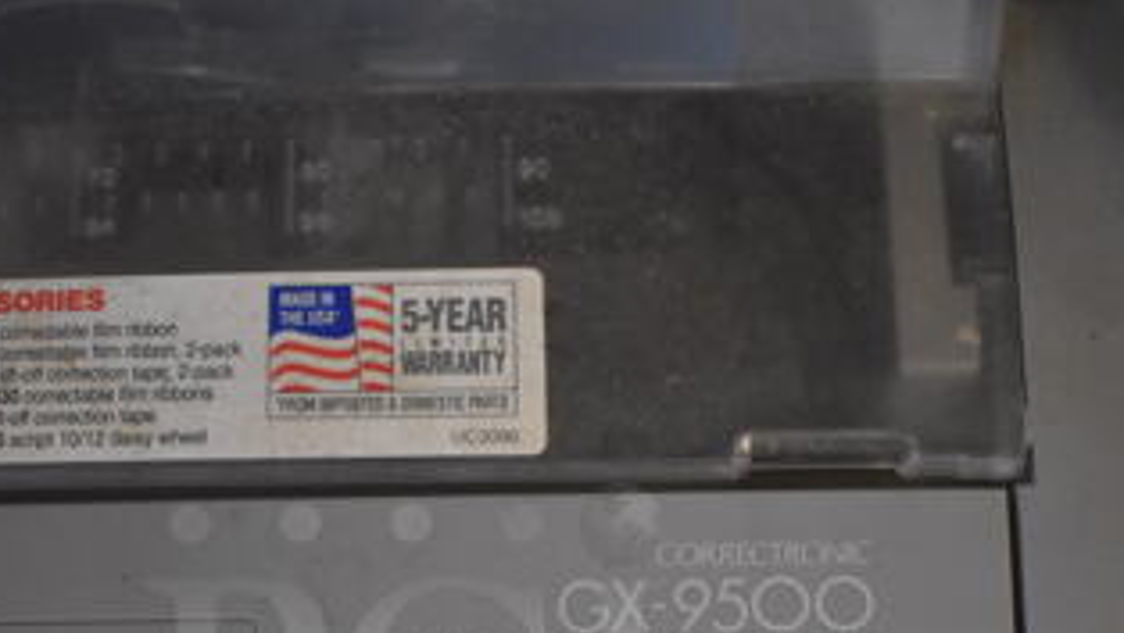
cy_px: 669
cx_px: 412
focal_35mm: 55
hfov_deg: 37.6
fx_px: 1640
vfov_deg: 21.0
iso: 2800
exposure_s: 1/60
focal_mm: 18
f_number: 4
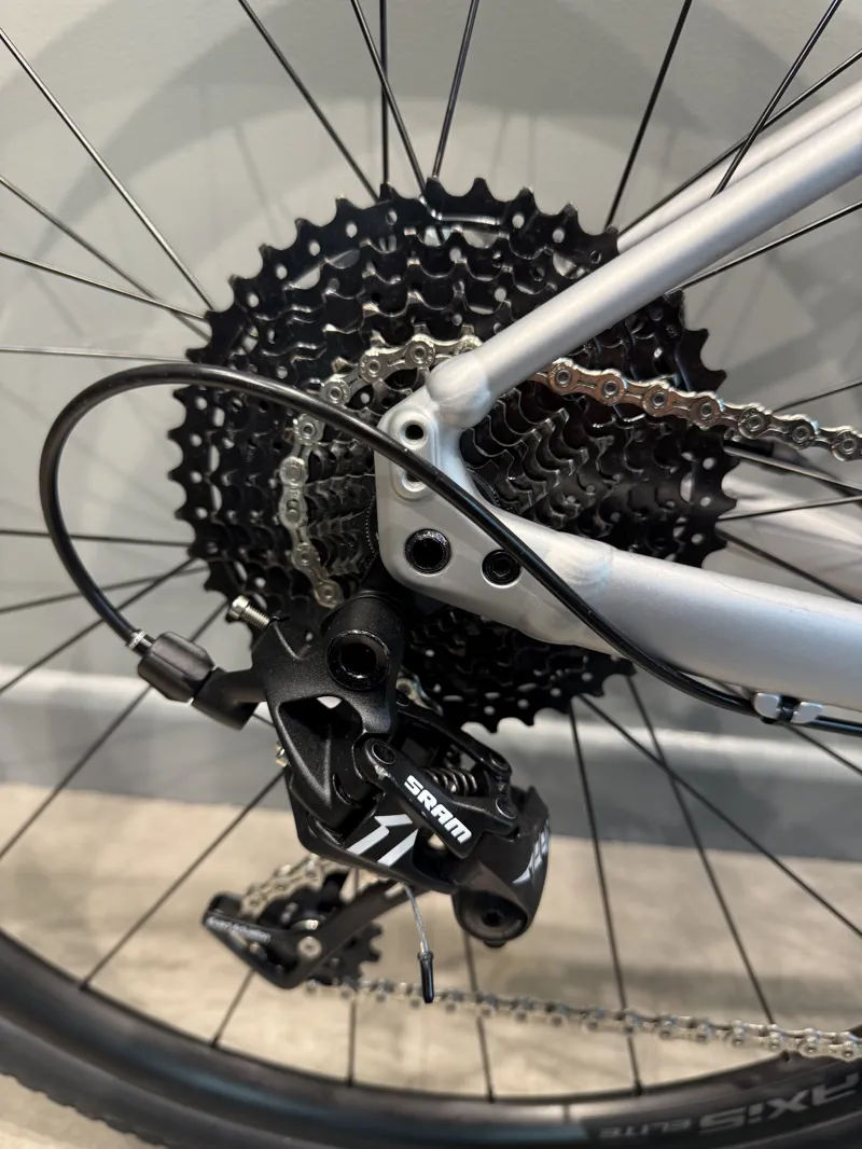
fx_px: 797
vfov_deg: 71.6
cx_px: 431
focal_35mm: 24
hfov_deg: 56.8
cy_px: 574
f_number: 1.78
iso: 125
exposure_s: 1/50
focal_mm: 6.76
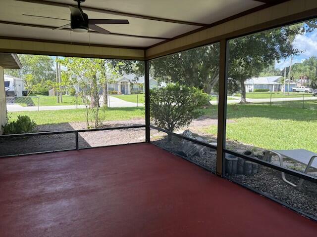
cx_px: 158
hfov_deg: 67.3
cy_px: 118
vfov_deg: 53.1
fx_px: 238
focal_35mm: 26
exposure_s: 1/444
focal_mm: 5.96
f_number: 1.6
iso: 50
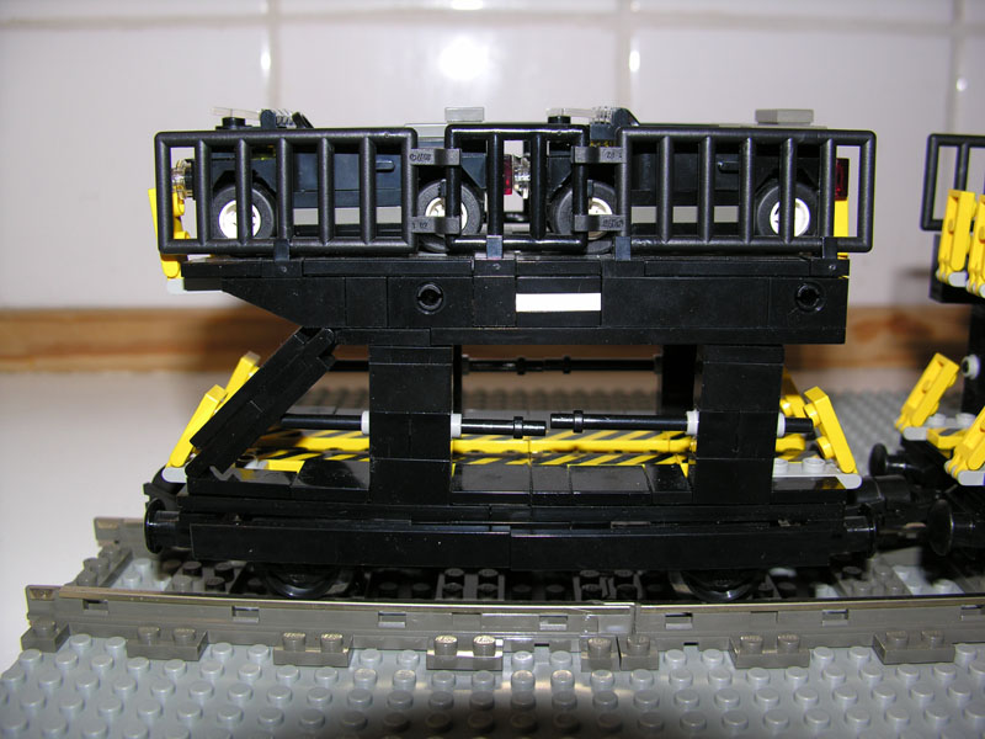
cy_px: 370
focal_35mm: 35
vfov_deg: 40.7
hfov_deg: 52.6
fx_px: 996
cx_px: 492
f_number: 2.8
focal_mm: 8.9
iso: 50
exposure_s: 1/60.1
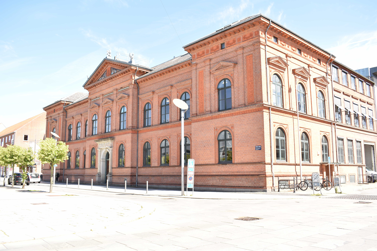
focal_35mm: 30
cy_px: 126
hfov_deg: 61.9
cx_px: 188
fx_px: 314
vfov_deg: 43.6
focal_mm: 20
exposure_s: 1/125
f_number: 5.6
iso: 125
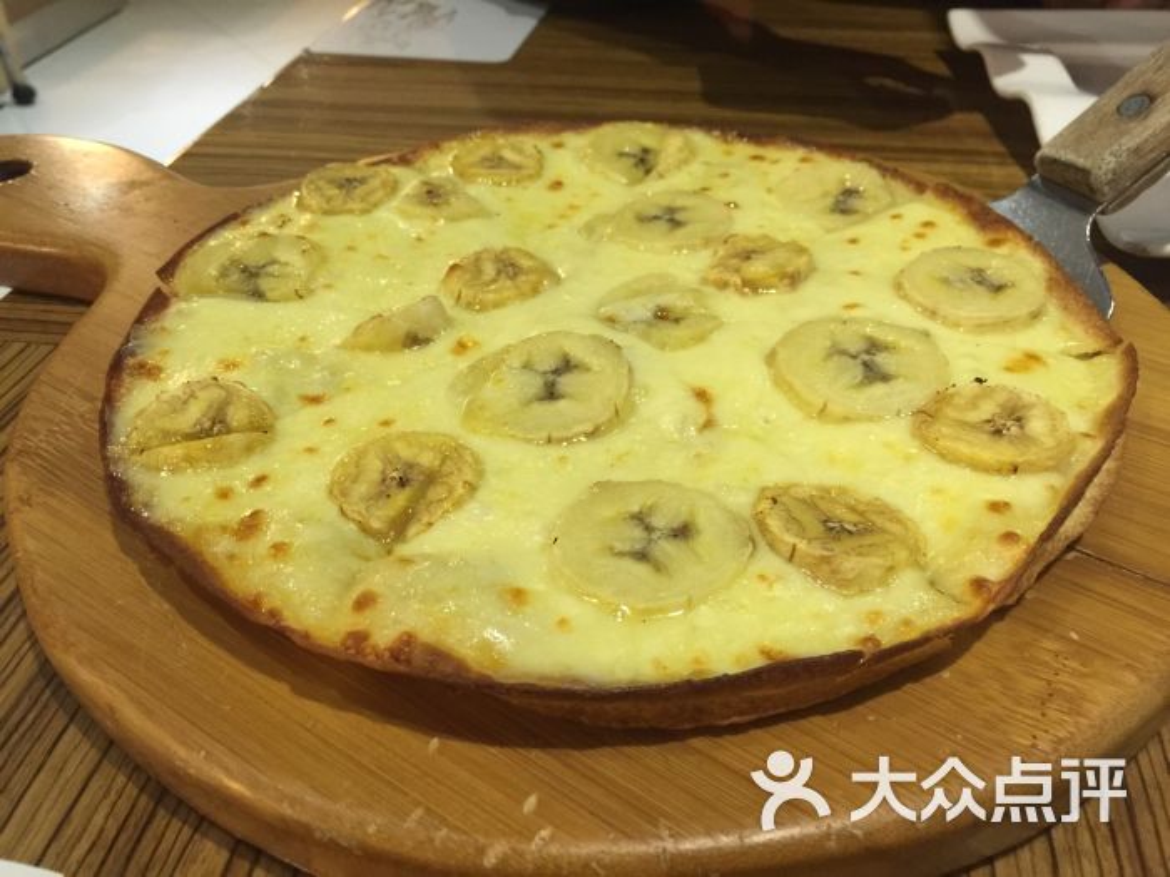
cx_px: 585
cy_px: 438
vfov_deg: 48.2
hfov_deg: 61.7
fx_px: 980
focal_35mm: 29
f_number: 2.2
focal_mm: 4.15
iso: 125
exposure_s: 1/15
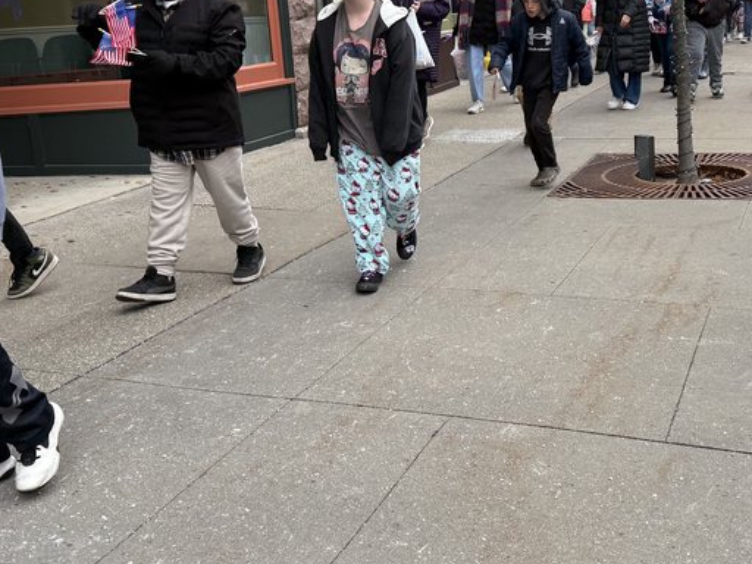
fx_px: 1043
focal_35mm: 48
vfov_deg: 30.2
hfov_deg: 39.5
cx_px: 446
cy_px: 216
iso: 100
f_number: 1.78
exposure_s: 1/622
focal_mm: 6.76
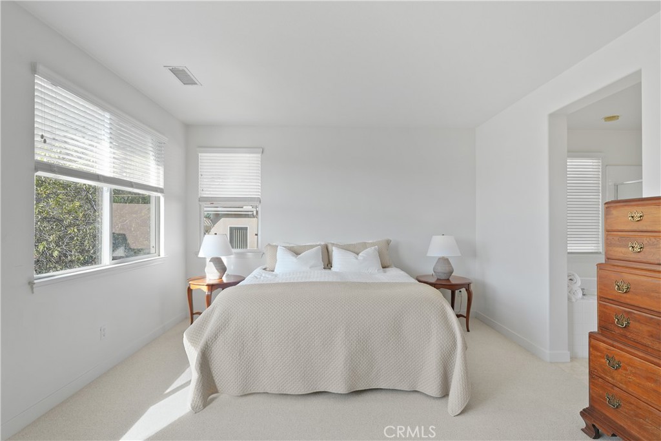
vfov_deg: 68.9
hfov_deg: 91.6
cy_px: 220
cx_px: 330
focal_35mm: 18
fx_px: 321
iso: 160
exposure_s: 1/15
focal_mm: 17.5
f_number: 4
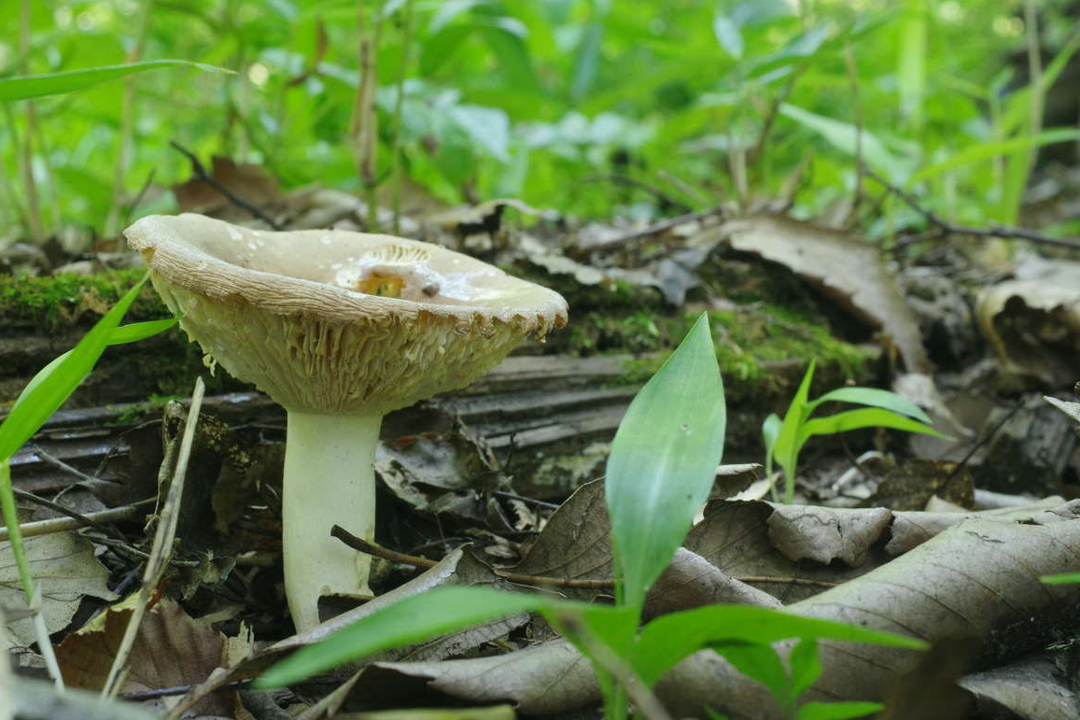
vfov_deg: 24.2
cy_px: 364
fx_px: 1680
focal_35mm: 56
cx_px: 527
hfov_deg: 35.6
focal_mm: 35
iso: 1600
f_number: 16
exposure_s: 1/4
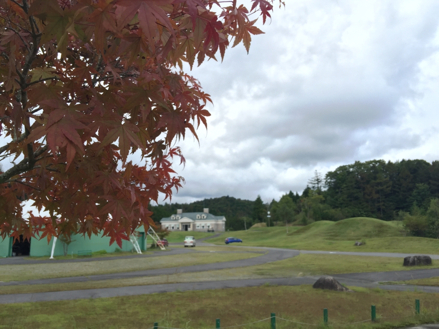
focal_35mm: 29
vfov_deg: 48.2
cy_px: 164
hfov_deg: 61.7
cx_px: 220
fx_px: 368
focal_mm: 4.15
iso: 32
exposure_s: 1/482
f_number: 2.2
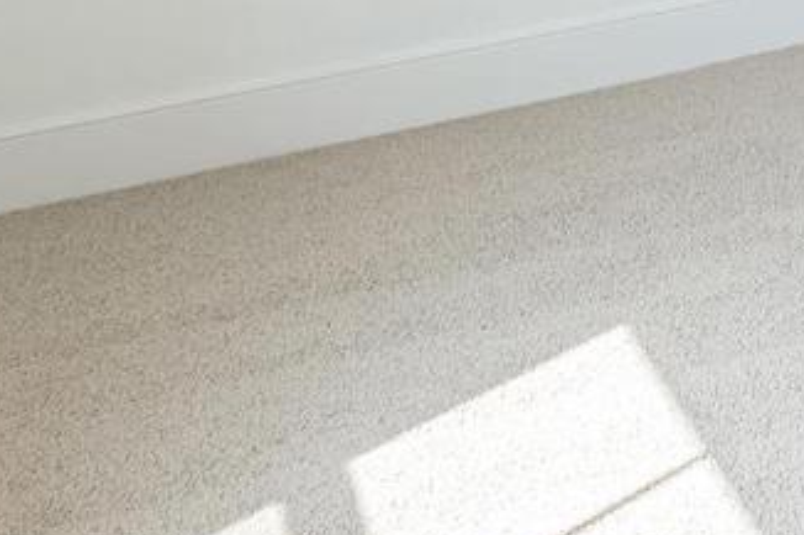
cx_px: 1228
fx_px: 1674
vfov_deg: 14.9
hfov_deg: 22.0
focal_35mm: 75
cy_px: -536
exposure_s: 1/80
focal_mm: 17
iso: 320
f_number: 10
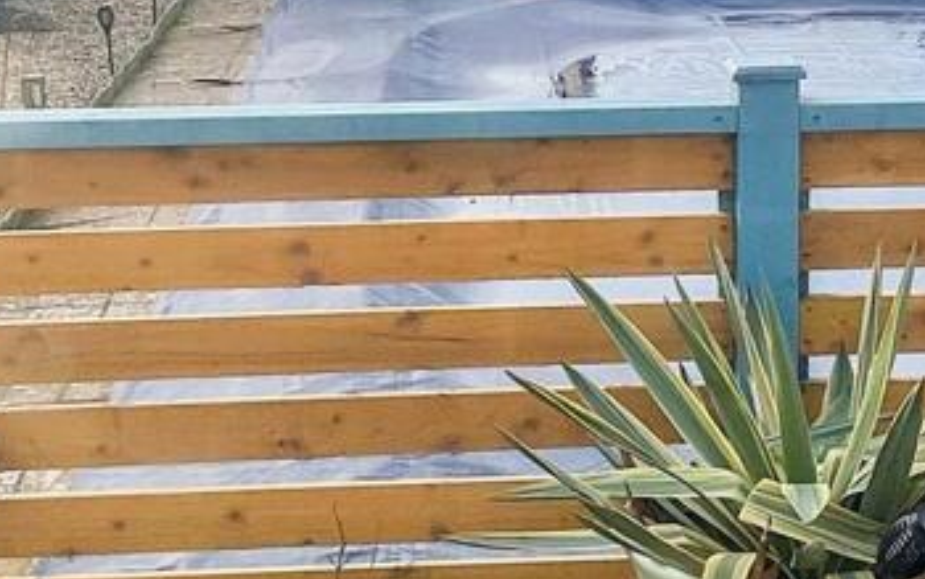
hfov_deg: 22.9
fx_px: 2270
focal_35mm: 90
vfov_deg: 14.3
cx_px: 642
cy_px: 13
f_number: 1.8
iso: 16
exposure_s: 1/1400
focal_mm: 3
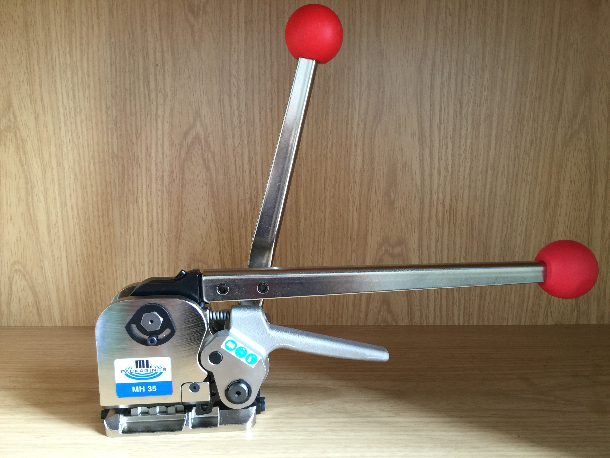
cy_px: 229
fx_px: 511
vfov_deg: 48.2
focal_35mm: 29
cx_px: 305
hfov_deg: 61.7
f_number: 2.2
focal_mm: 4.15
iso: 50
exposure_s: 1/17
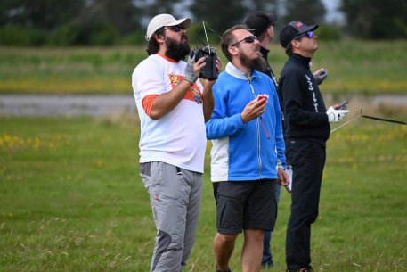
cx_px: 220
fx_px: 4919
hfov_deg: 4.7
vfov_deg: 3.2
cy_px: 133
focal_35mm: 435
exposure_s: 1/800
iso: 320
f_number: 6.3
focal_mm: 400
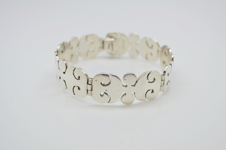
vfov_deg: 20.2
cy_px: 75
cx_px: 113
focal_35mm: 68
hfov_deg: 29.9
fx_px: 424
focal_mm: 45
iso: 200
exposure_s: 1/160
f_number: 6.3
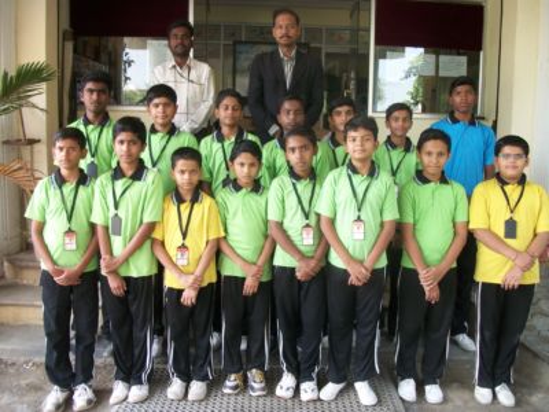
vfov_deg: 44.2
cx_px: 274
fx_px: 508
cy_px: 206
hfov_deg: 56.8
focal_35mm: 32
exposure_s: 1/50
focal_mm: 5.7
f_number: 2.9
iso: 80
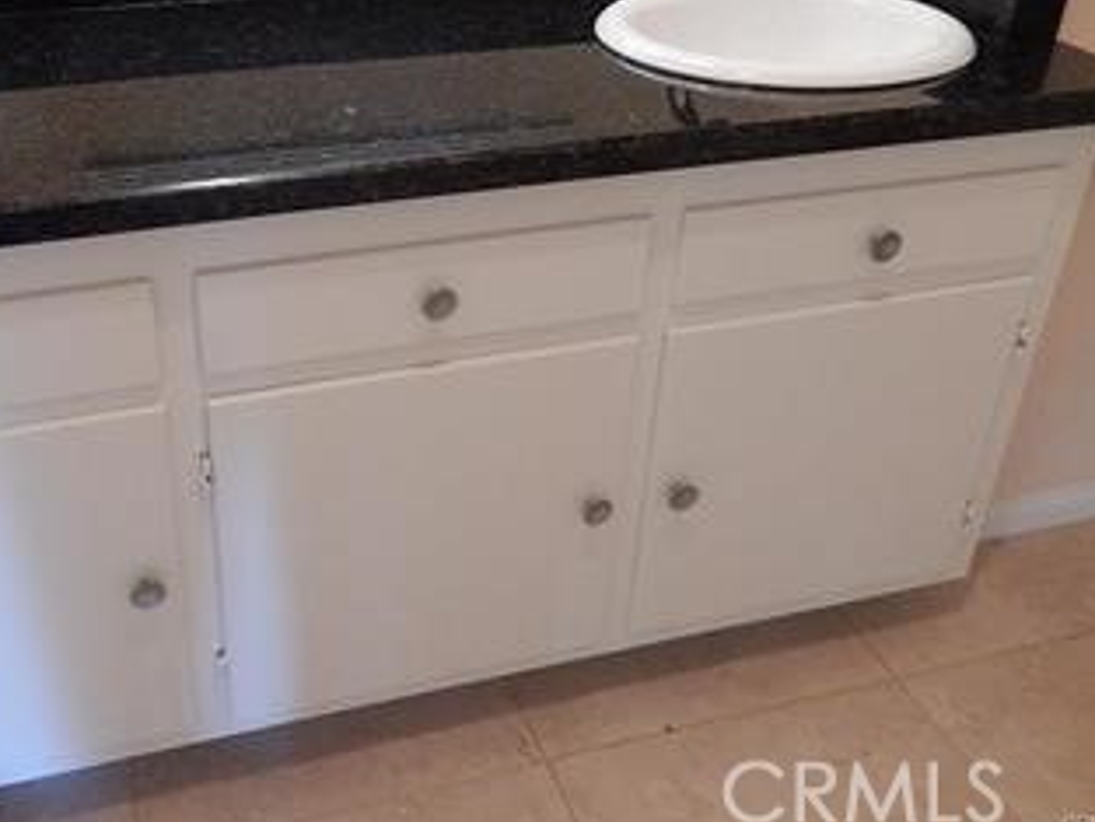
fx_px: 1139
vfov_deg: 39.1
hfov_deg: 50.3
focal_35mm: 36
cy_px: 252
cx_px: 353
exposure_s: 1/20
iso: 400
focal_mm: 4.5
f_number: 3.4
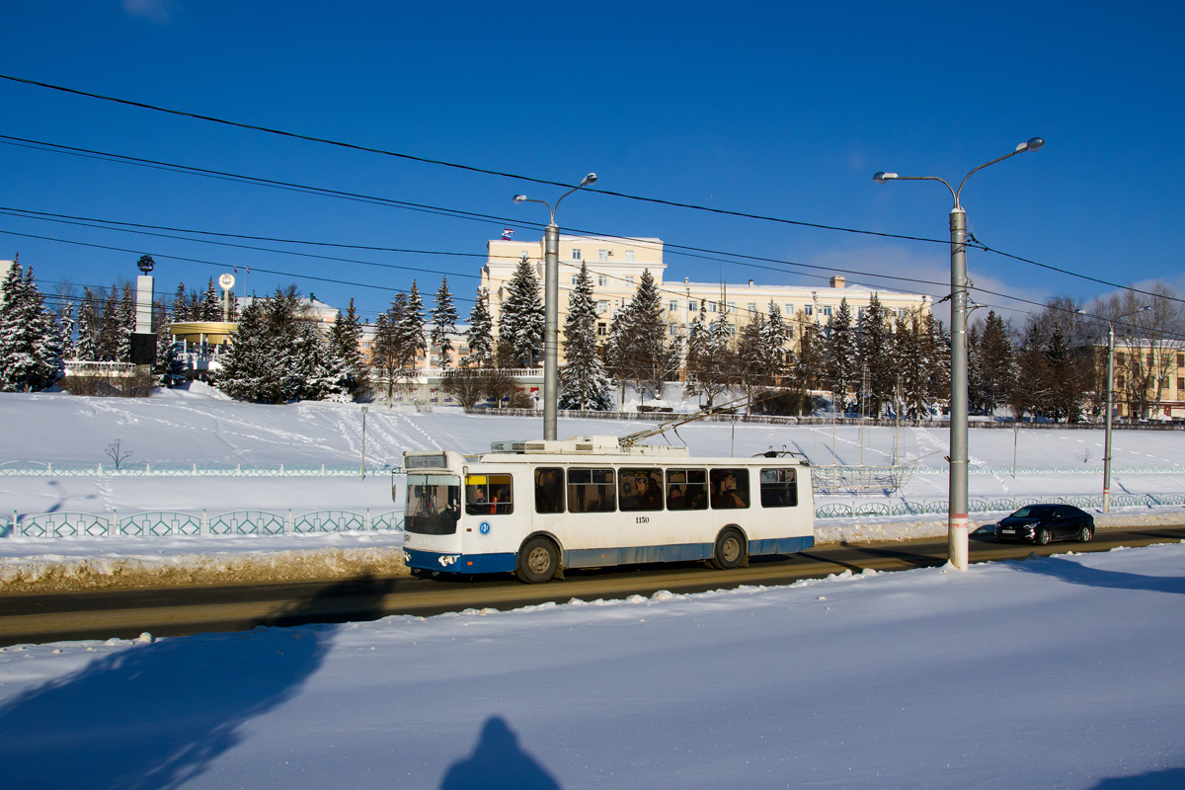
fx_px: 889
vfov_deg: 47.9
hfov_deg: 67.4
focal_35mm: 27
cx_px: 592
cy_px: 395
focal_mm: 18
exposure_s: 1/1600
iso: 400
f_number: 10
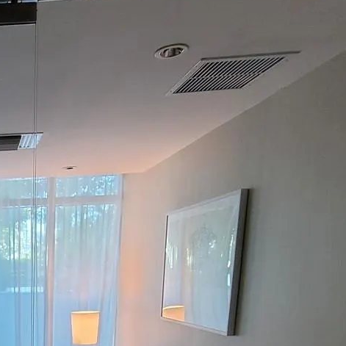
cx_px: -51
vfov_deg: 36.2
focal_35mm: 39
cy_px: 383
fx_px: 441
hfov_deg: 35.4
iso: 500
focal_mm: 2.2
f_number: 2.2
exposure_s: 1/29
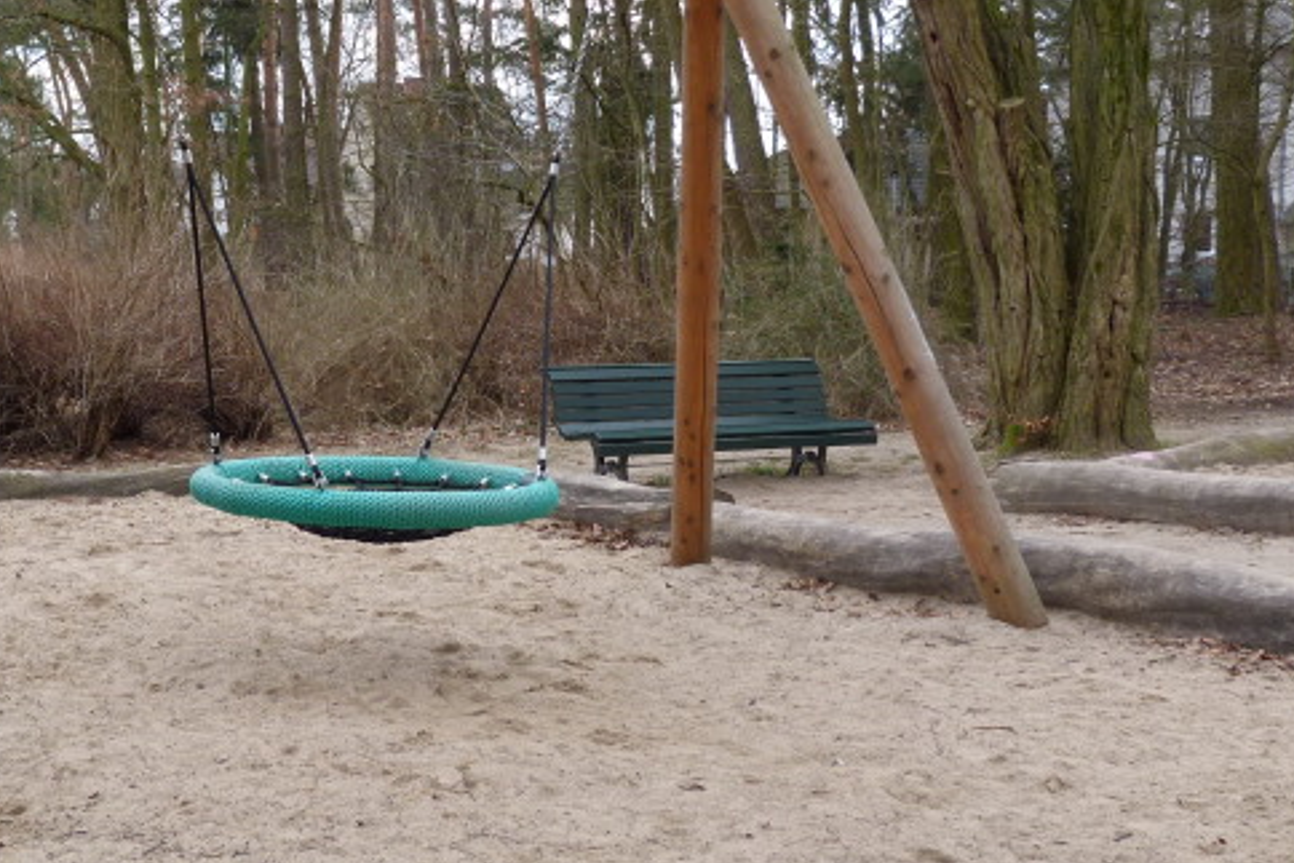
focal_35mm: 55
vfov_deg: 24.6
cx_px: 345
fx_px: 1977
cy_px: 329
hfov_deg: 35.5
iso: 80
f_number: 3.6
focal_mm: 5.7
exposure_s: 1/125
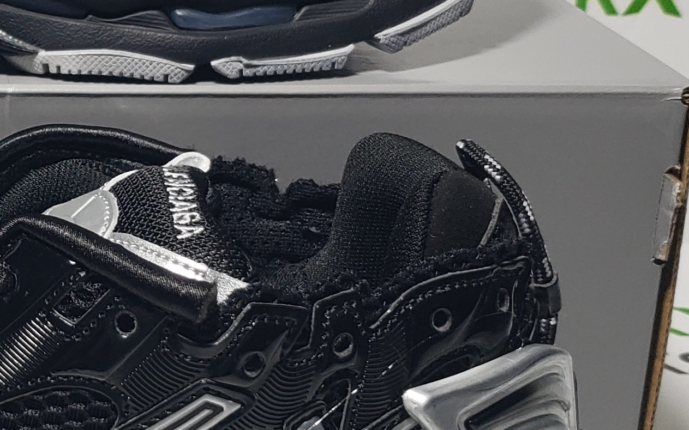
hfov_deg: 22.7
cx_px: 13
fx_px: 1652
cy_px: 198
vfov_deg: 14.8
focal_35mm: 88
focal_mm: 4.3
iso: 50
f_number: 1.5
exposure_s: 1/279
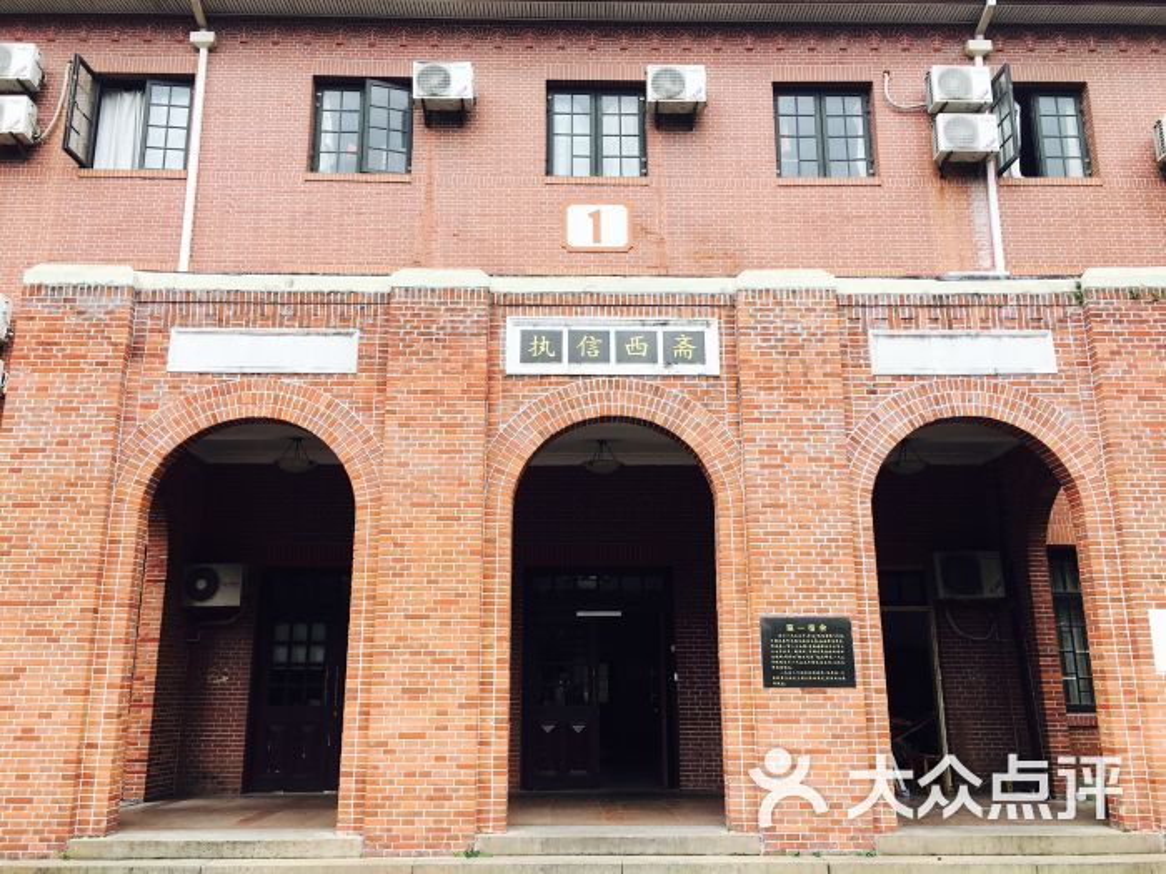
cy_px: 437
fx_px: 977
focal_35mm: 29
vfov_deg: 48.2
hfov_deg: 61.7
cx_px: 583
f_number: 2.2
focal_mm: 4.15
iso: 25
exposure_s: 1/458
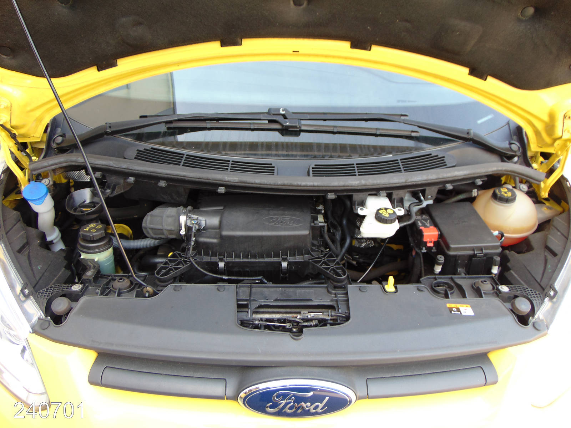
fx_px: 412
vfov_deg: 54.9
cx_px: 286
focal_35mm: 25
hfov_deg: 69.4
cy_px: 214
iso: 80
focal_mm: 4.5
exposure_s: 1/60
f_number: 3
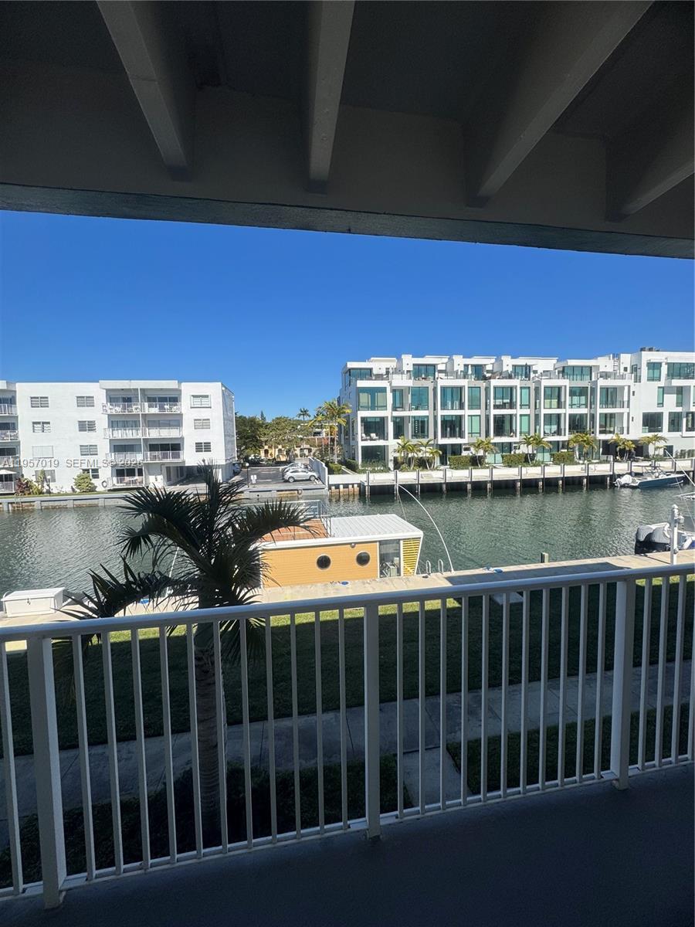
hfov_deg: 85.7
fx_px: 375
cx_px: 348
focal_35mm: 14
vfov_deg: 102.1
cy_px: 464
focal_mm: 2.22
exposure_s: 1/2985
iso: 50
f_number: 2.2
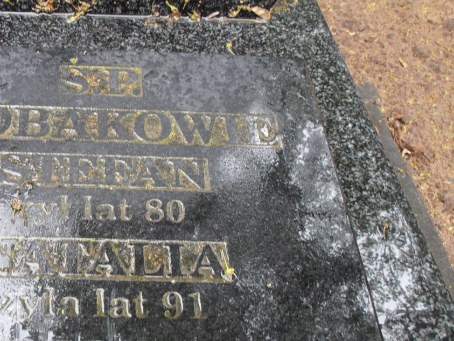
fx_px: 538
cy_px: 220
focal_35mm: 41
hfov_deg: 43.5
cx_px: 86
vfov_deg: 34.9
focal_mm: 4.2
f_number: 3
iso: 125
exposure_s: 1/25
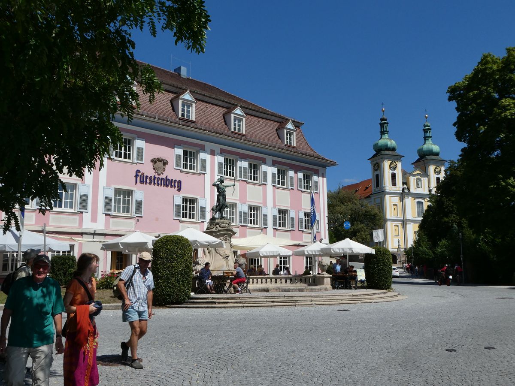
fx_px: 491
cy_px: 193
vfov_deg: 42.9
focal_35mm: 33
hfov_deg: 55.4
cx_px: 258
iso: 80
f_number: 5
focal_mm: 5.8
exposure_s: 1/800
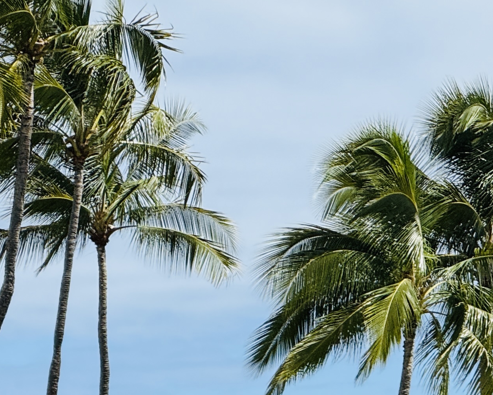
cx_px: -241
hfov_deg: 5.1
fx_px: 5487
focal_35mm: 376
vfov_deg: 4.1
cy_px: 487
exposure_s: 1/1866
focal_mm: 15.66
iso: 64
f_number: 2.8
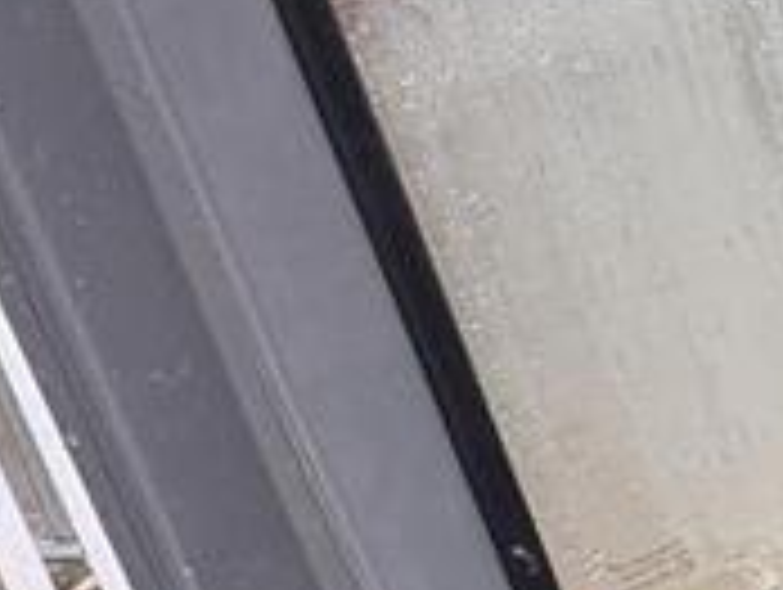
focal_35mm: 72
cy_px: 225
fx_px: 1631
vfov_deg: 20.5
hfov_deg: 23.5
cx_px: 1048
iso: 40
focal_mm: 2.22
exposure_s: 1/99
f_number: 2.2
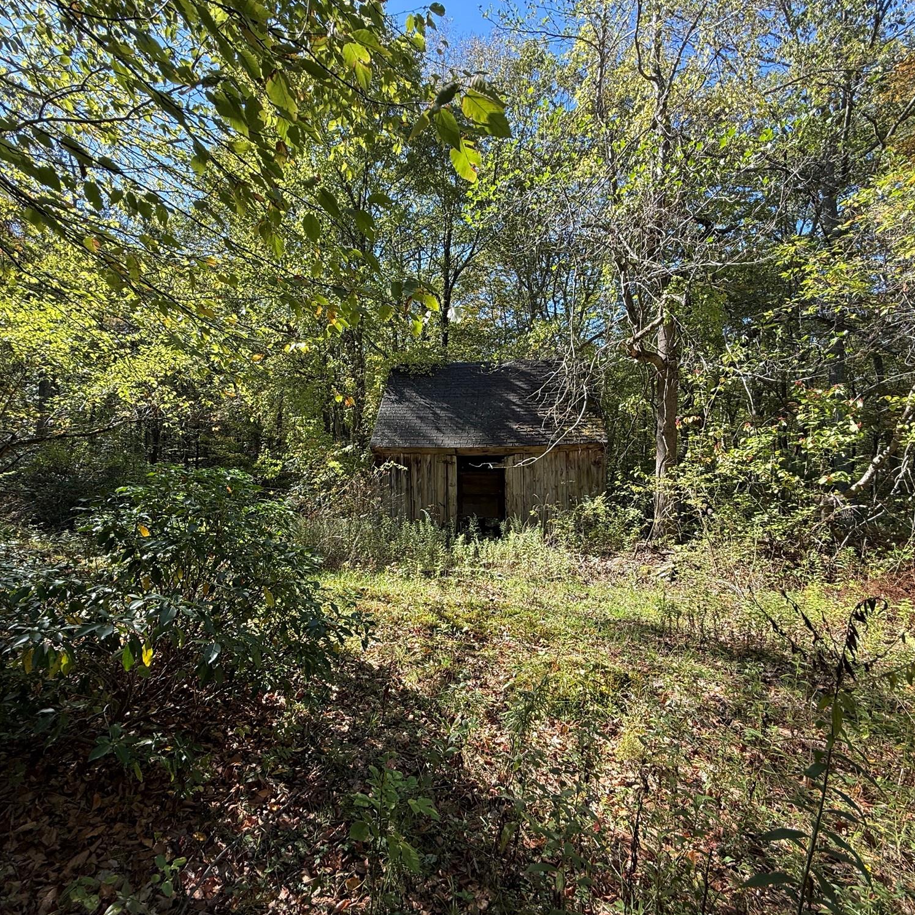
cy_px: 458
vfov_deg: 84.0
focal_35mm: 17
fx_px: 508
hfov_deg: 83.7
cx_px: 412
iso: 50
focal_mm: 2.22
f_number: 2.2
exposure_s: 1/249
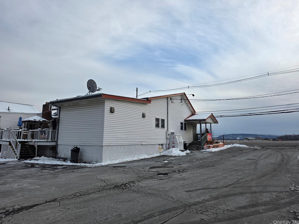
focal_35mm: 24
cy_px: 109
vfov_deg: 56.8
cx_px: 148
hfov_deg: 71.6
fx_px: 207
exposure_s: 1/3300
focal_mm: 6.3
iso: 80
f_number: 1.7
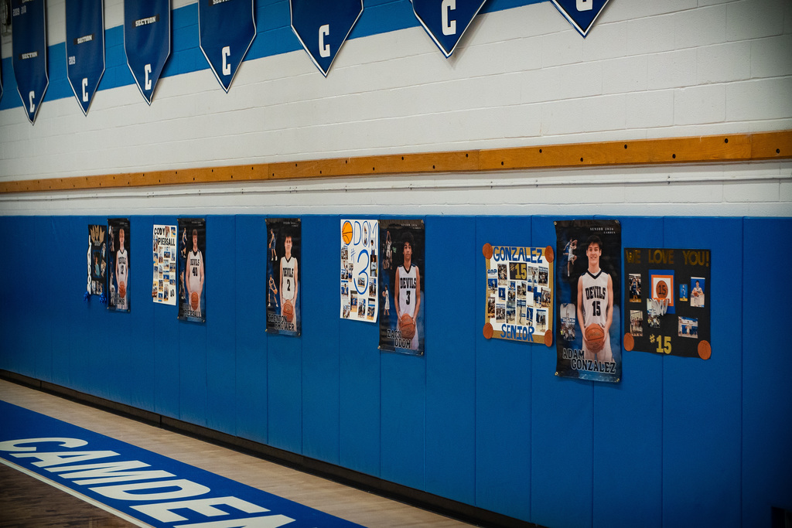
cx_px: 396
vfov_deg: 18.7
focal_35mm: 73
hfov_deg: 27.7
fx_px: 1606
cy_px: 264
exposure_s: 1/250
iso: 2500
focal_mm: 49
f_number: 4
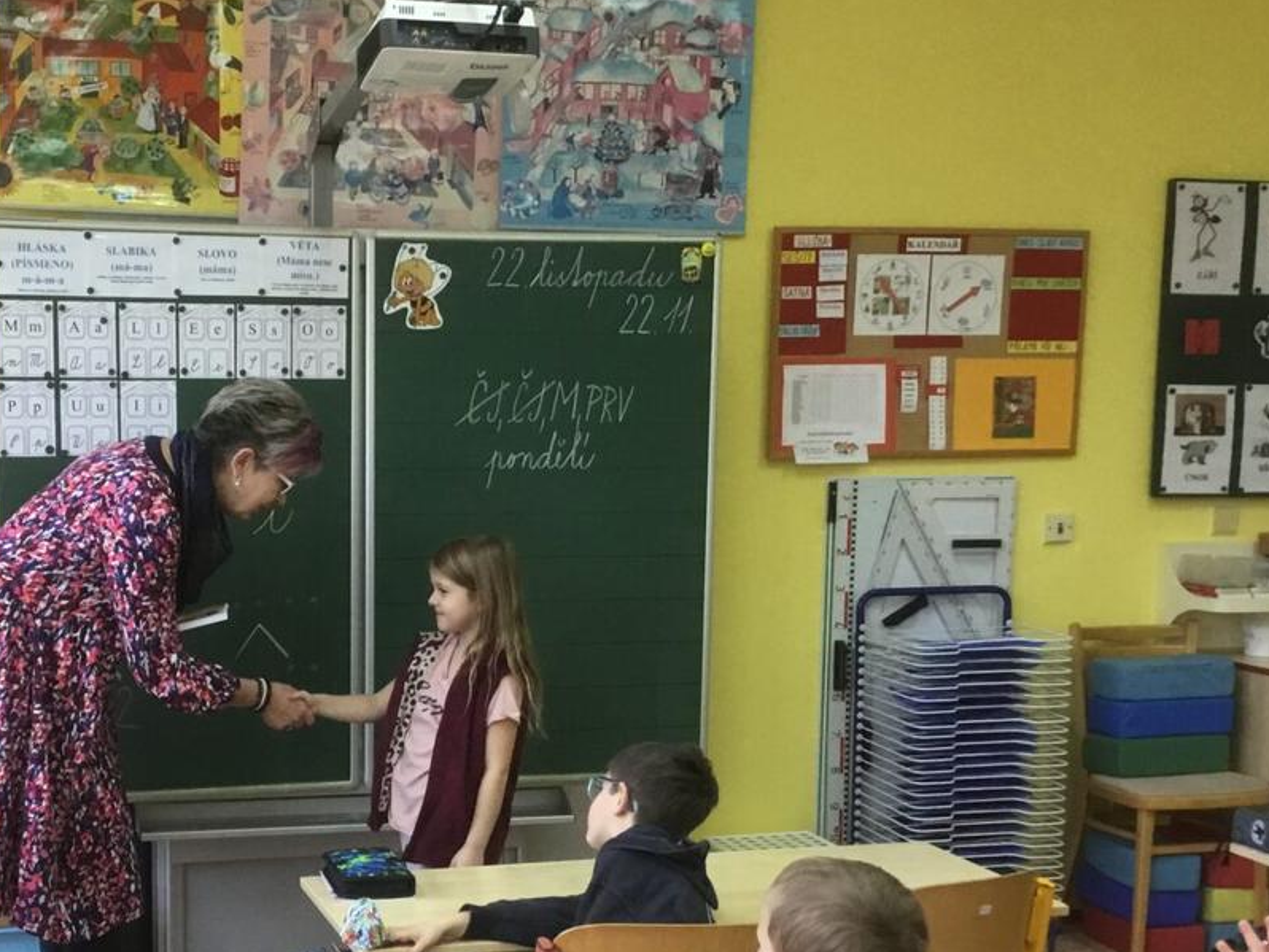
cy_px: 637
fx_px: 1907
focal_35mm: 52
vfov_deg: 27.9
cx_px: 358
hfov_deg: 36.2
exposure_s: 1/33
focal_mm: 3.3
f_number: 2.4
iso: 64
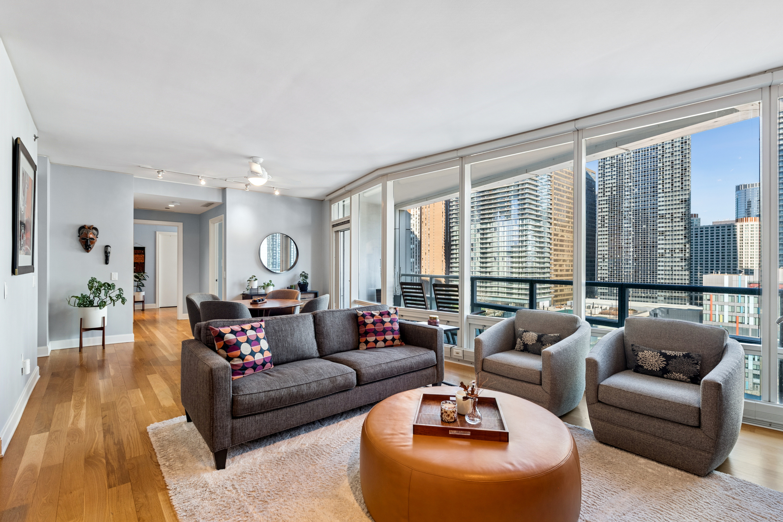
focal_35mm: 16
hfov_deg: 96.7
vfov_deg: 73.7
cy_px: 261
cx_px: 392
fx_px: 348
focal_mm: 16
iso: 250
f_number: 8
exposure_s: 1/30
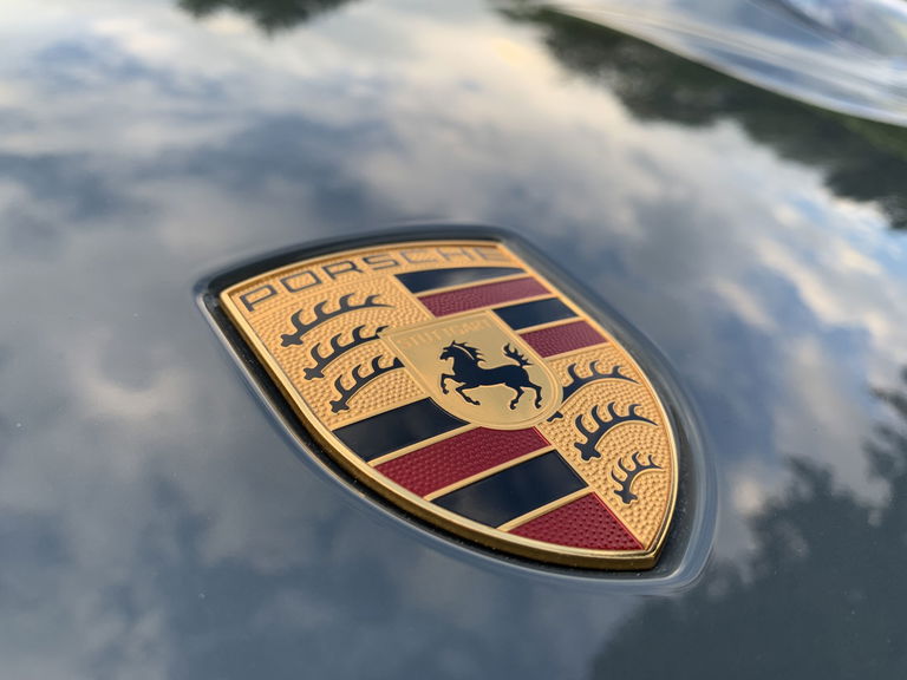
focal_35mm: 26
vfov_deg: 53.1
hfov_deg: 67.3
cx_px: 454
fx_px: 681
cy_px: 340
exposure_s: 1/207
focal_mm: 4.25
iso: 25
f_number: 1.8
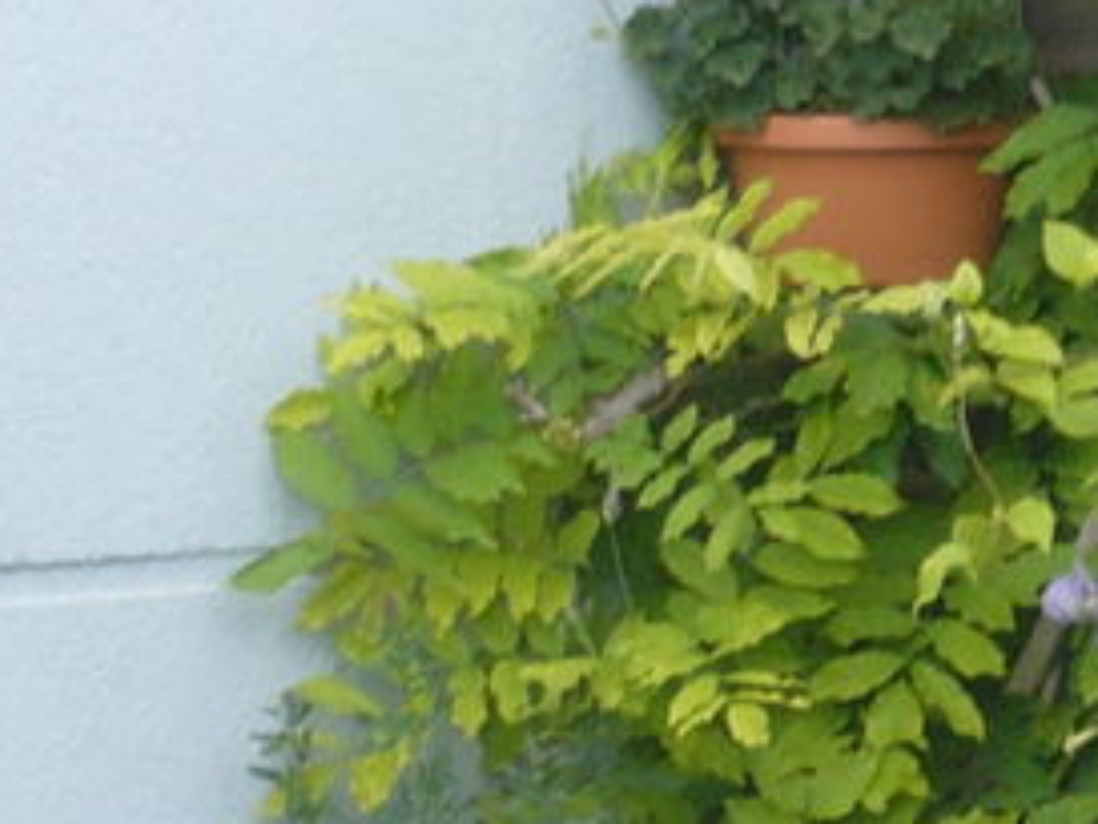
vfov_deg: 7.2
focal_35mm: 205
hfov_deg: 9.6
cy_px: 1057
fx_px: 6505
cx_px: 1106
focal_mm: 5.8
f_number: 2.8
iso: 100
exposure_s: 1/80
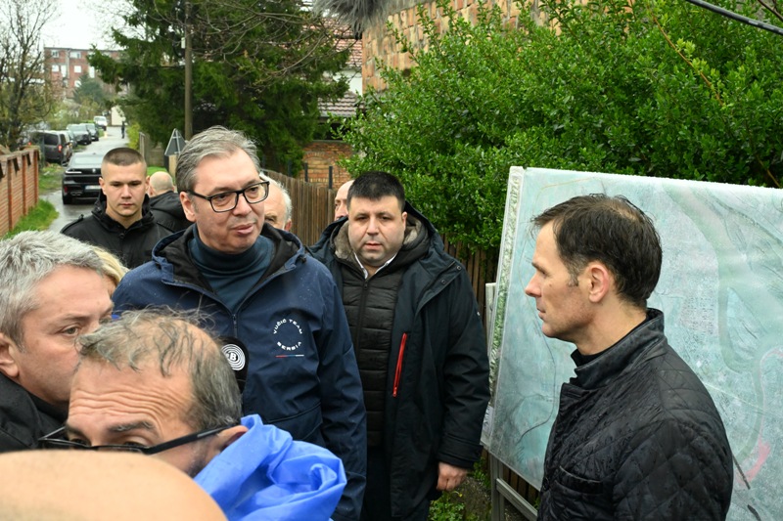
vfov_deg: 29.2
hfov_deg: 42.8
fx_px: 1000
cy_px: 260
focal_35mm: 46
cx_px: 392
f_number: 14
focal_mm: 46
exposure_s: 1/250
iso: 10000
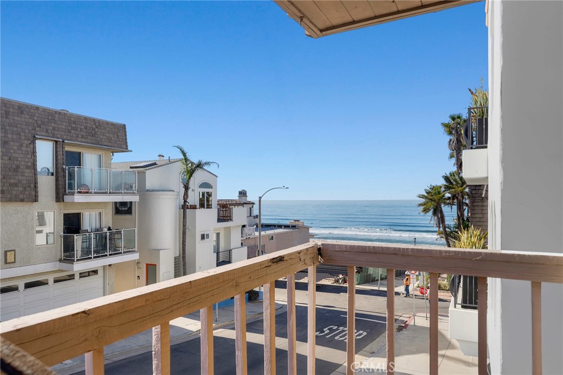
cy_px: 188
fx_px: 375
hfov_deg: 73.8
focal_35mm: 24
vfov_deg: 53.1
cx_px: 282
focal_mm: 24
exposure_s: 1/100
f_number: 8
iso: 160
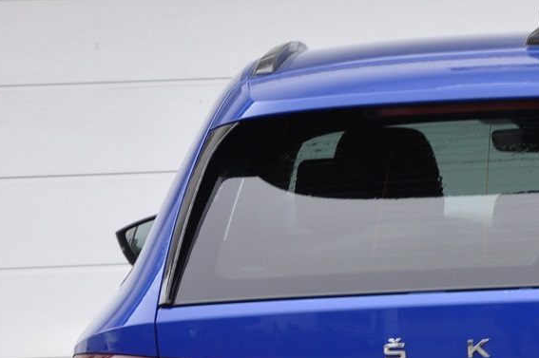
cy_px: 408
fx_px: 3156
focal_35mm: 211
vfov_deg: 6.5
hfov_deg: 9.7
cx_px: 570
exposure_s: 1/40
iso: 250
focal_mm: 42
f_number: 6.3
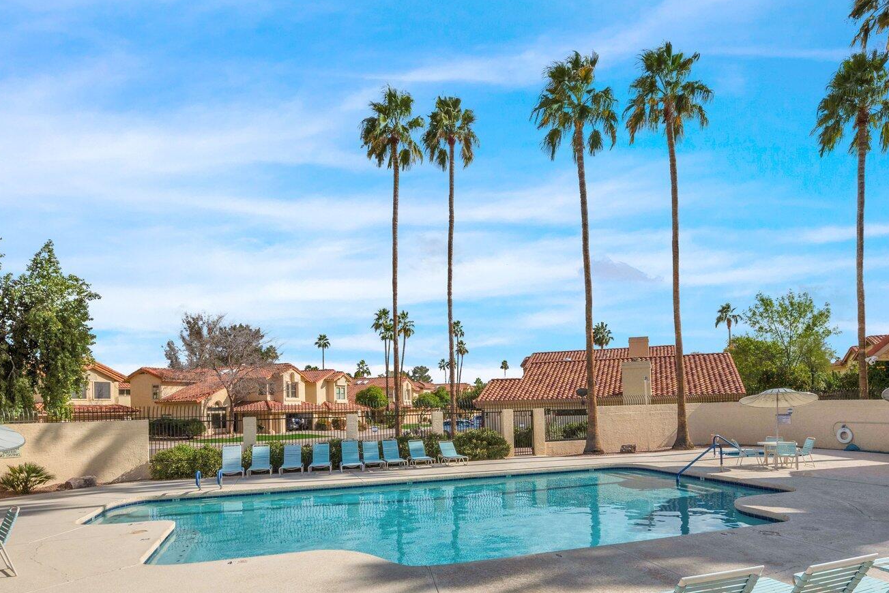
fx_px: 543
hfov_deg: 78.4
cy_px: 405
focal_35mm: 22
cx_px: 476
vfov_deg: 55.8
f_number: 14
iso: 400
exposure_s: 1/800
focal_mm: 14
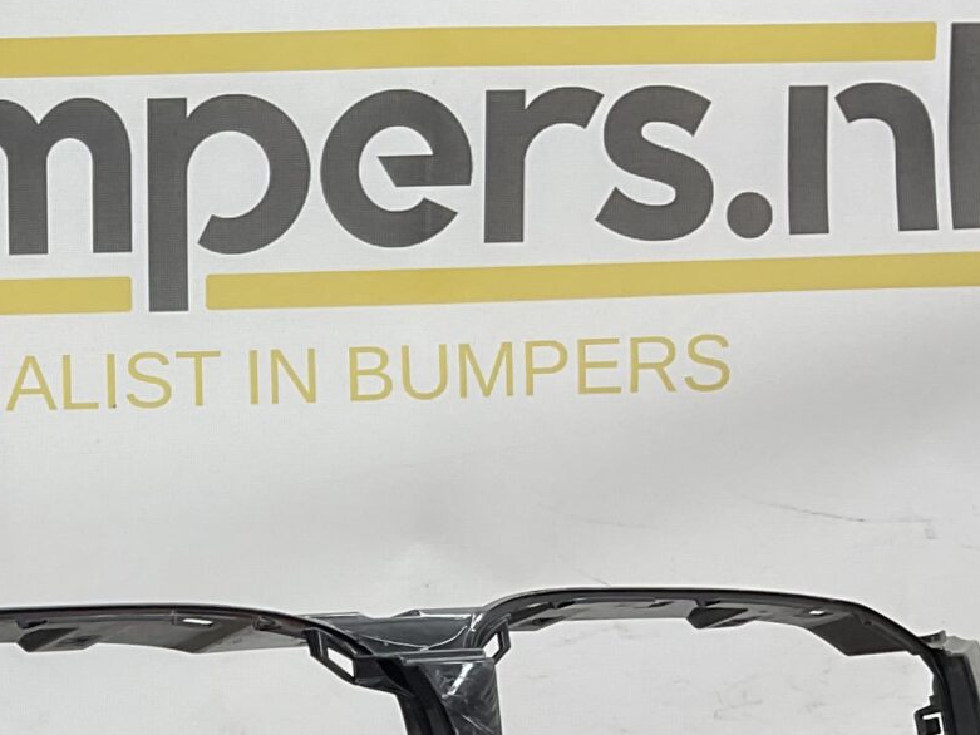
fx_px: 2690
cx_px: -172
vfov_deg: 14.7
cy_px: 1046
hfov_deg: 19.5
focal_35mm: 95
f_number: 1.8
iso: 20
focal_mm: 3
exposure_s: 1/100
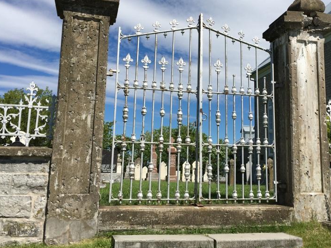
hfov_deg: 44.6
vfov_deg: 34.2
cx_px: 199
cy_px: 96
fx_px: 402
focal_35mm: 42
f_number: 2.2
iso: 25
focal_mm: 4.15
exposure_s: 1/2564
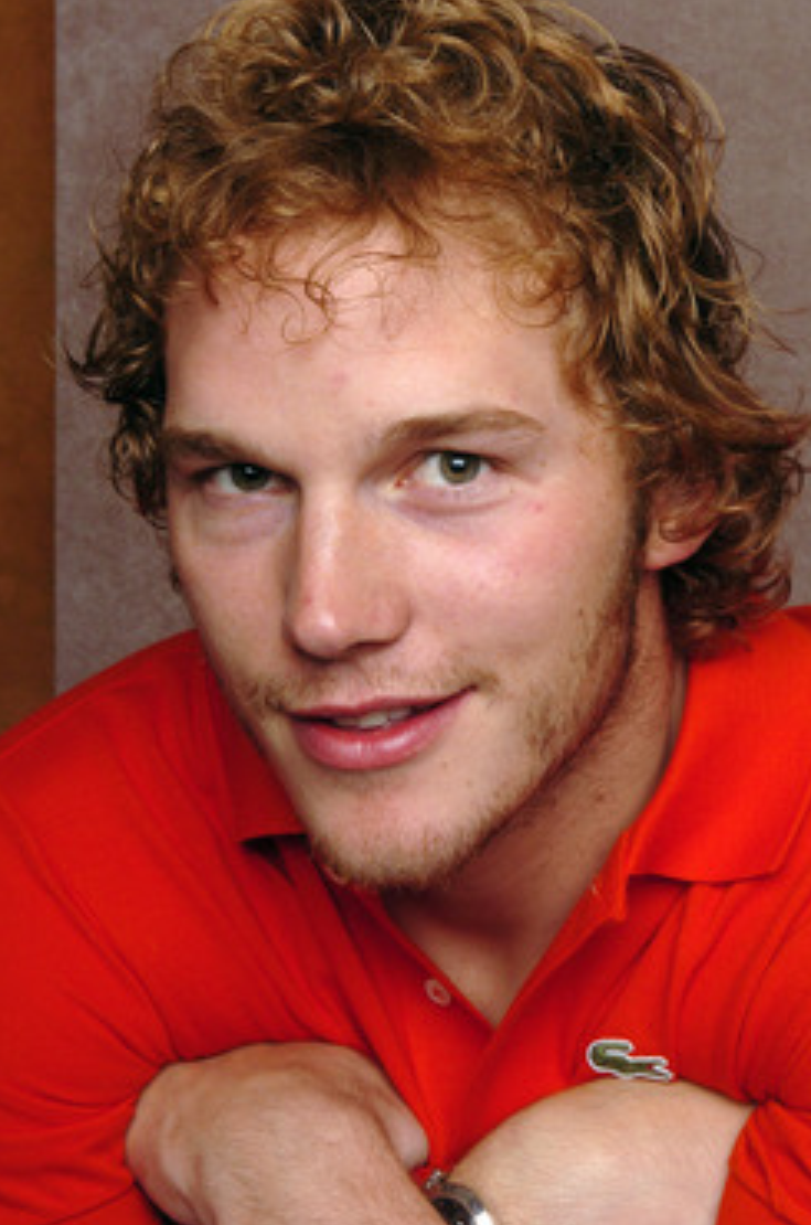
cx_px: 406
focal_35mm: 81
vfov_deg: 25.1
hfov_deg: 16.8
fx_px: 2750
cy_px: 626
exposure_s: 1/250
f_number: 22
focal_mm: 50
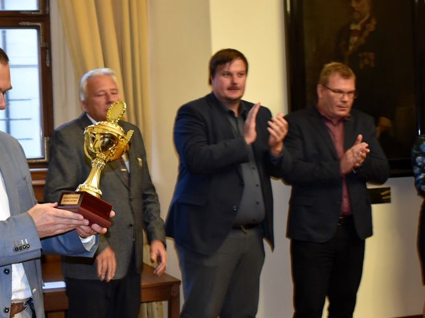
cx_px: 99
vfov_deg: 24.1
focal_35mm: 61
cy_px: 154
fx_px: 746
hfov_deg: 31.2
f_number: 4.5
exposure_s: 1/60
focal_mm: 27
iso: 900
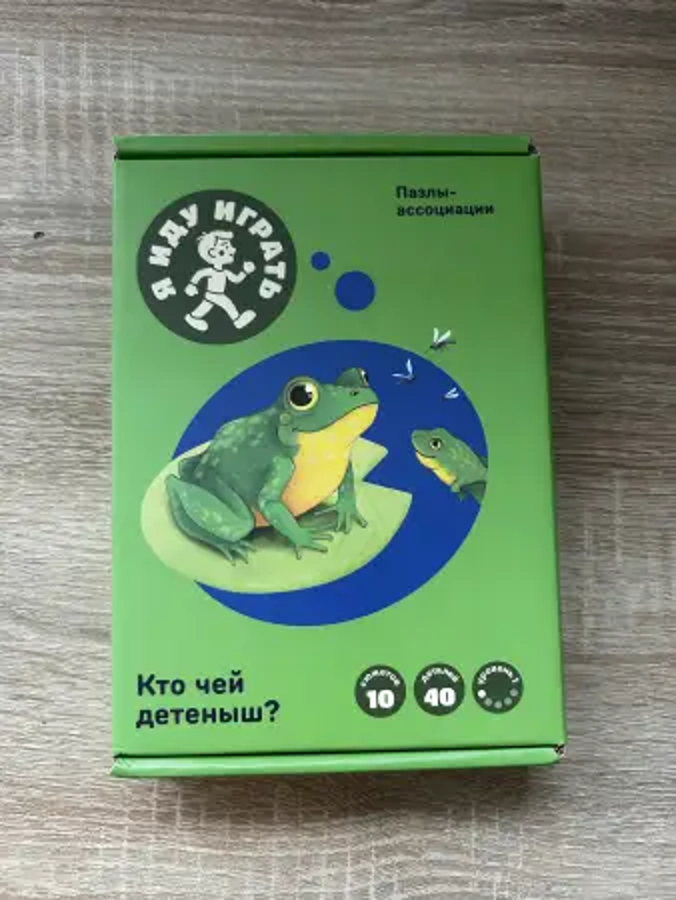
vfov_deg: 67.3
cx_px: 338
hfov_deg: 53.1
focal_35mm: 26
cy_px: 450
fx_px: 676
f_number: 1.5
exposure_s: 1/65
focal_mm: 5.7
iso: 125
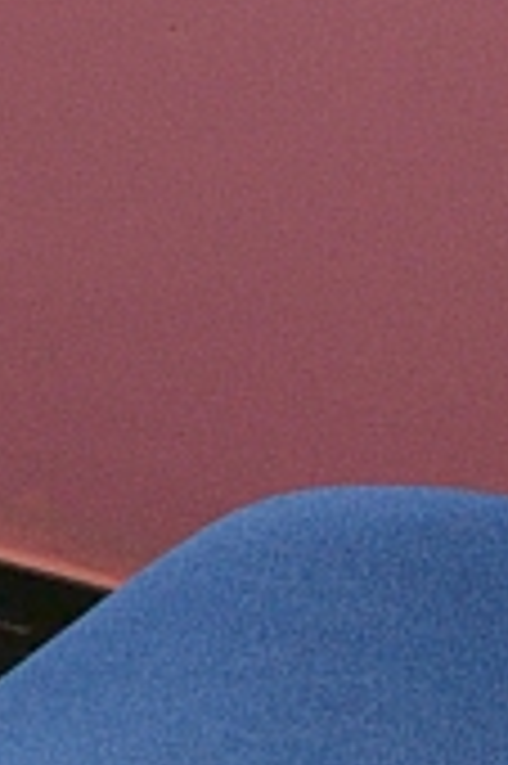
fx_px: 5387
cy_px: -1305
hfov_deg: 5.1
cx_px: -971
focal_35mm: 254
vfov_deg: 7.4
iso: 800
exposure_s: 1/160
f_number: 6.3
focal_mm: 24
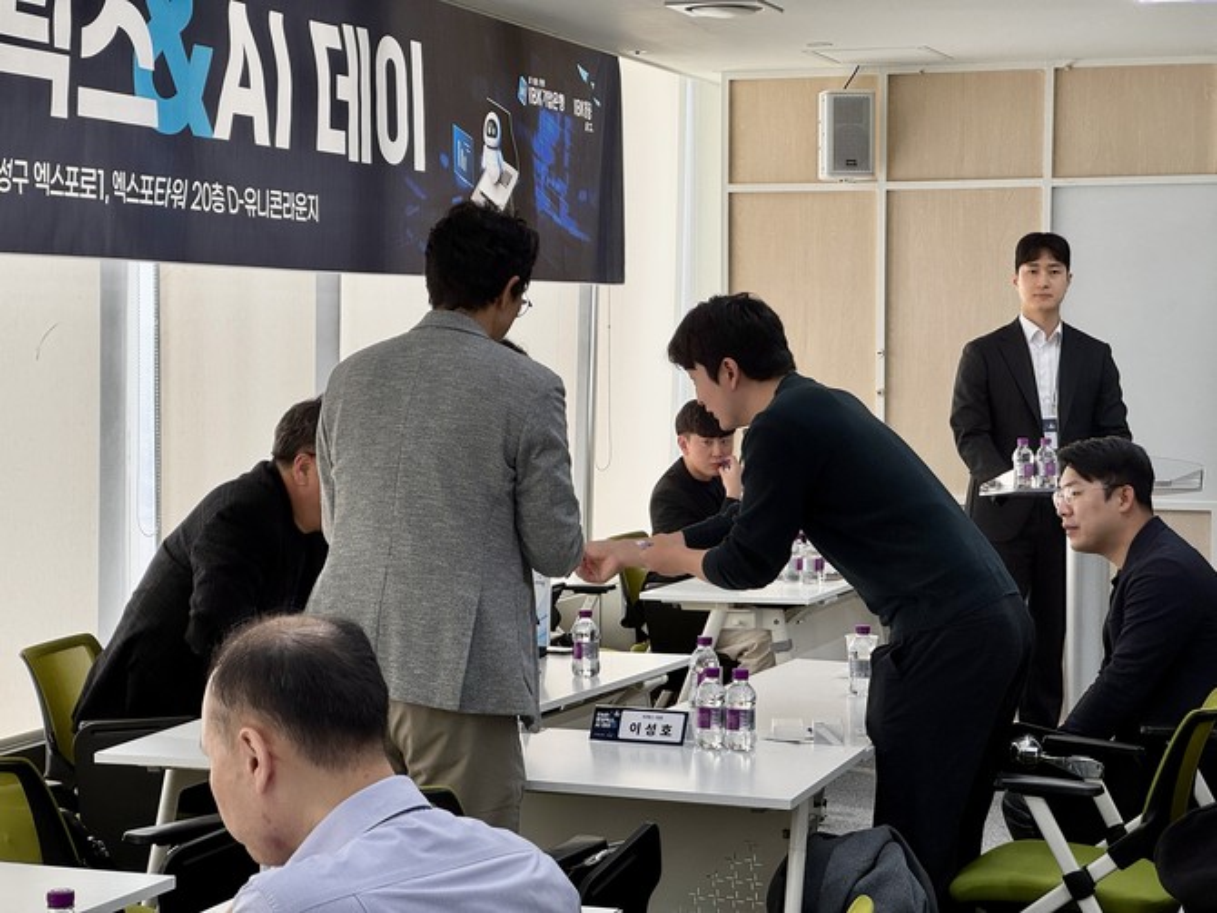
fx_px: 2708
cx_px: 608
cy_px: 456
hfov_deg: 25.3
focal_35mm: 77
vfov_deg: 19.2
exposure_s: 1/120
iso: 40
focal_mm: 9
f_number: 2.8
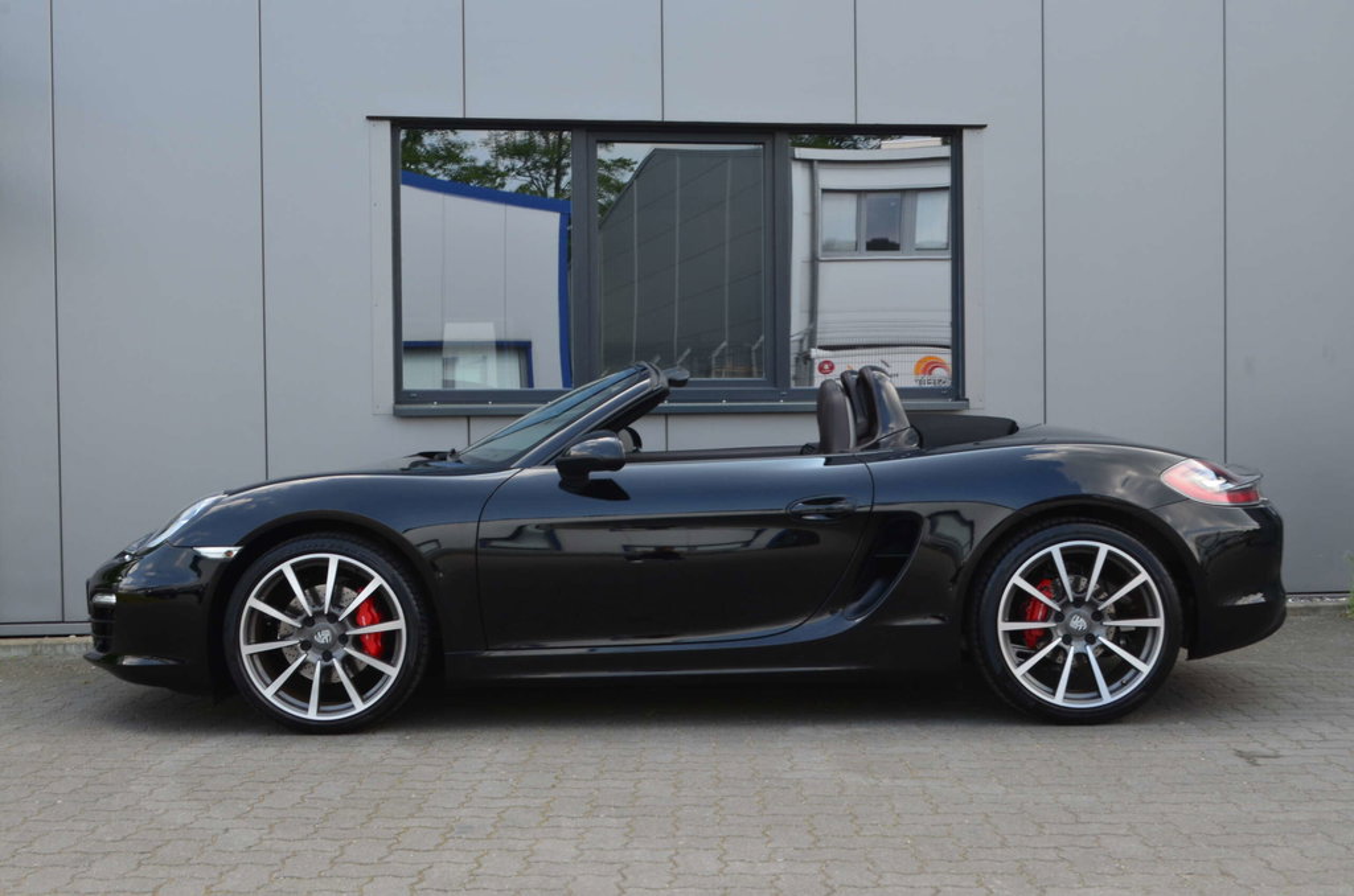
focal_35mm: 45
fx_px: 1689
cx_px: 677
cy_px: 448
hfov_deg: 43.7
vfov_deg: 29.7
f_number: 10
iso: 360
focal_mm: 30
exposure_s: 1/60
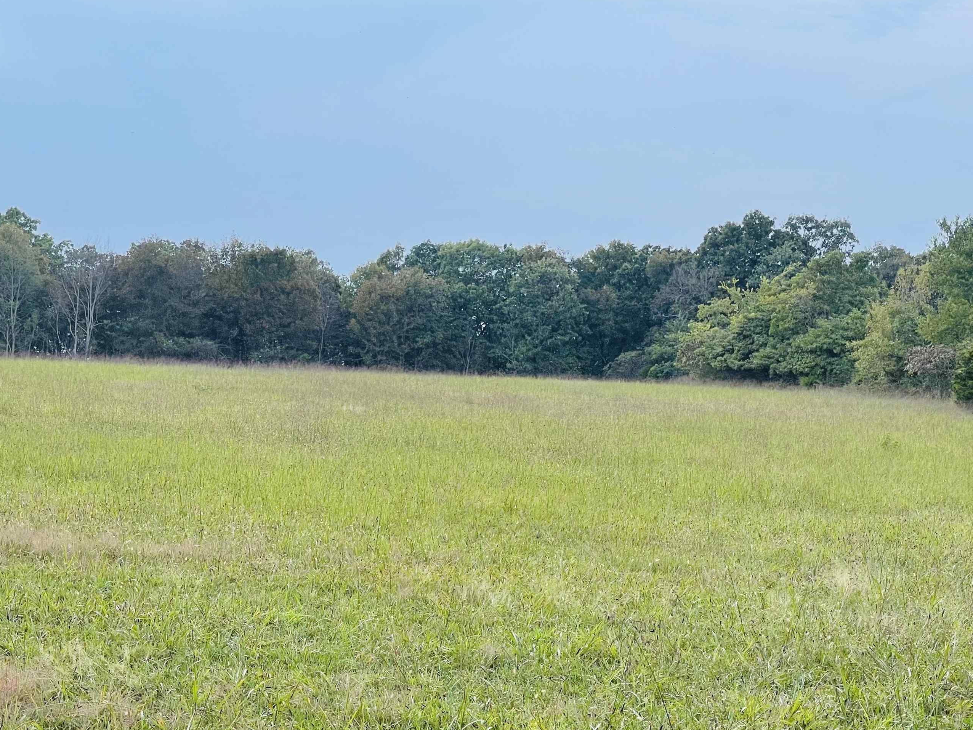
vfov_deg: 19.1
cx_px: 553
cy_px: 416
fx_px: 2164
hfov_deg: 25.3
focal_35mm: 77
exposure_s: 1/282
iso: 20
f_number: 2.2
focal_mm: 7.5
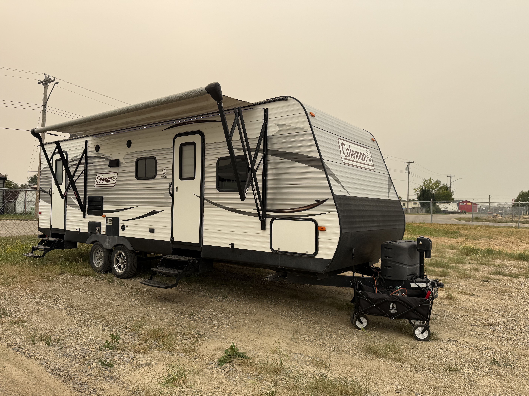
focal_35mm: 24
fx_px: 367
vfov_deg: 56.8
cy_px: 198
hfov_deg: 71.6
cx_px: 264
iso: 80
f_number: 1.78
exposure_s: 1/2370
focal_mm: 6.76
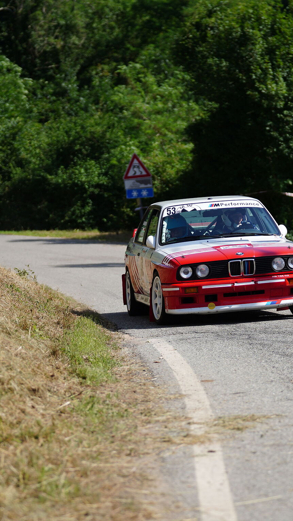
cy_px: 257
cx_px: 190
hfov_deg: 7.1
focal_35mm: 170
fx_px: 2347
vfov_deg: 12.7
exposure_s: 1/2000
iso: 100
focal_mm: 103
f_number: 2.8
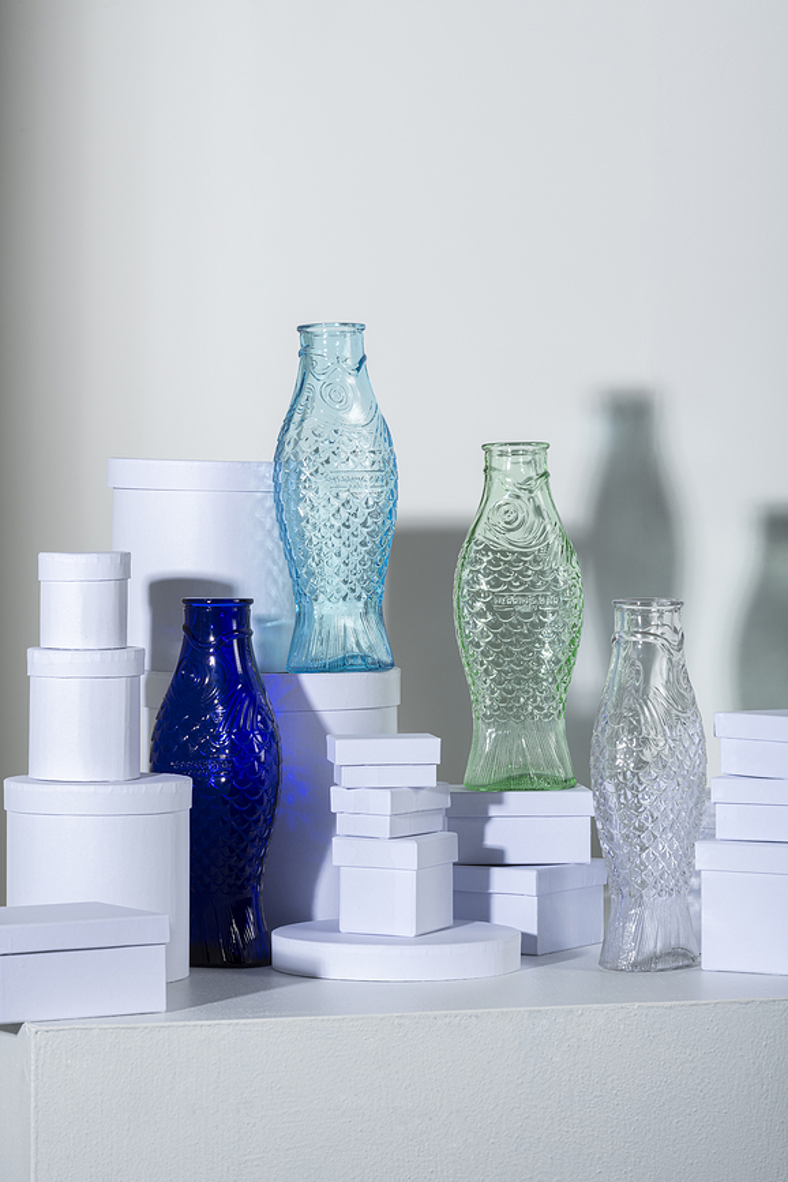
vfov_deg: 18.3
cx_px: 394
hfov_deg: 12.2
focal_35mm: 112
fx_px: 3677
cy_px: 591
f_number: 16
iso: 100
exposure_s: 1/250
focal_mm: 112
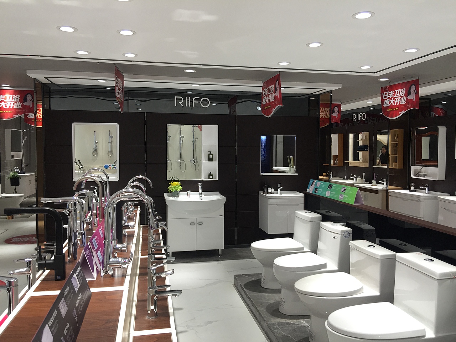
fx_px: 382
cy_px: 171
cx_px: 228
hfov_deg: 61.7
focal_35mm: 29
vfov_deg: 48.2
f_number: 2.2
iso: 40
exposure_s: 1/60
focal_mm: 4.15
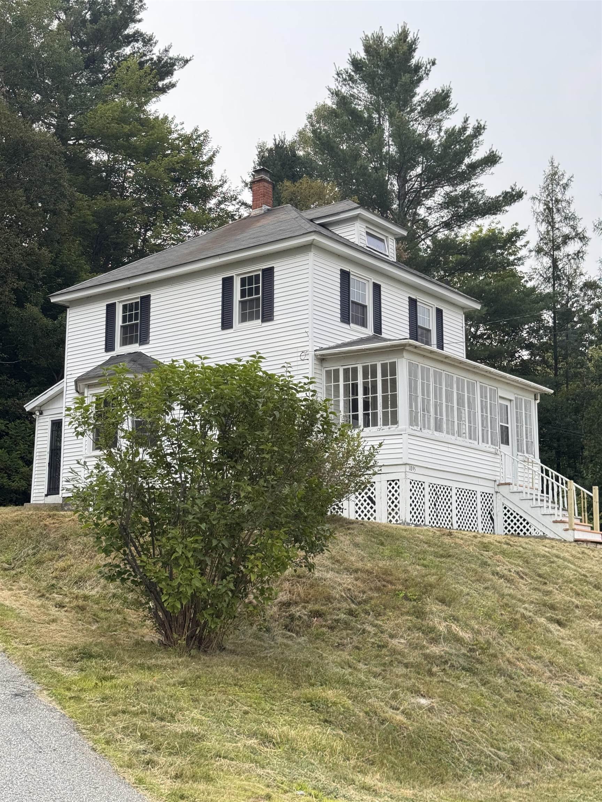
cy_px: 401
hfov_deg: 30.3
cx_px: 301
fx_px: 1113
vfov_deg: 39.7
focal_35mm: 48
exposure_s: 1/1312
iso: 64
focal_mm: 6.76
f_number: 1.78
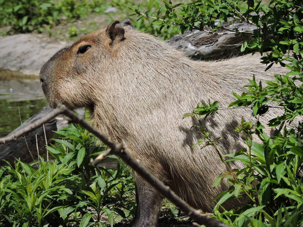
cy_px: 114
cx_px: 152
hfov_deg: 3.3
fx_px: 5252
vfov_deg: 2.5
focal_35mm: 600
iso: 100
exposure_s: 1/640
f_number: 4.9
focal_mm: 107
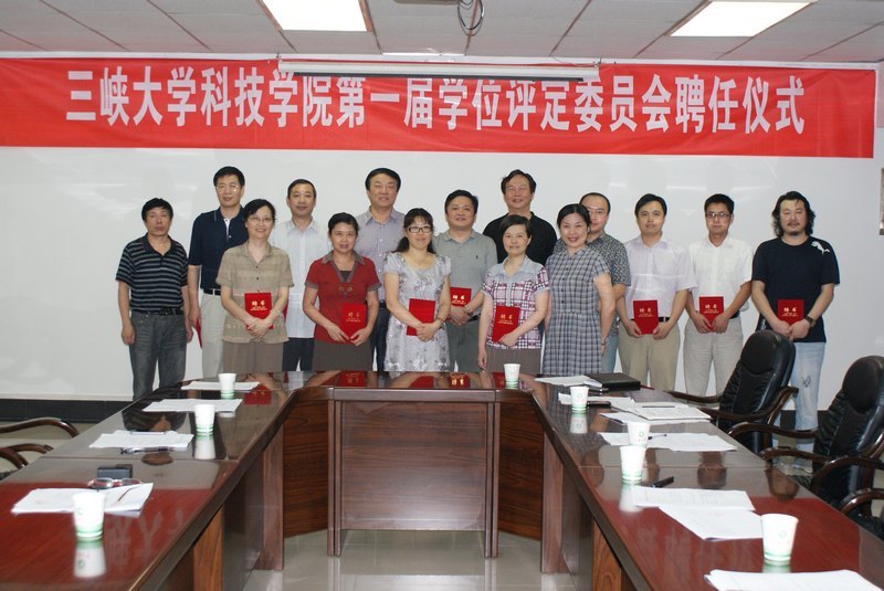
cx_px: 442
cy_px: 296
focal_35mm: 45
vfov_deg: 29.9
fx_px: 1106
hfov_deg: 43.6
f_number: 5
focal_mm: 30
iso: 400
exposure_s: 1/60
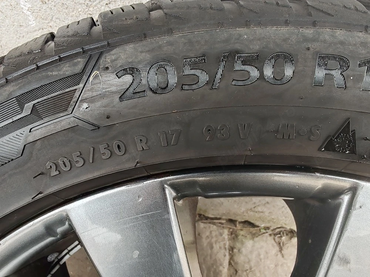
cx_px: 185
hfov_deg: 65.3
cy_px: 138
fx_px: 289
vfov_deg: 51.4
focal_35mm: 27
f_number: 2.2
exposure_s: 1/50
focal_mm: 1.96
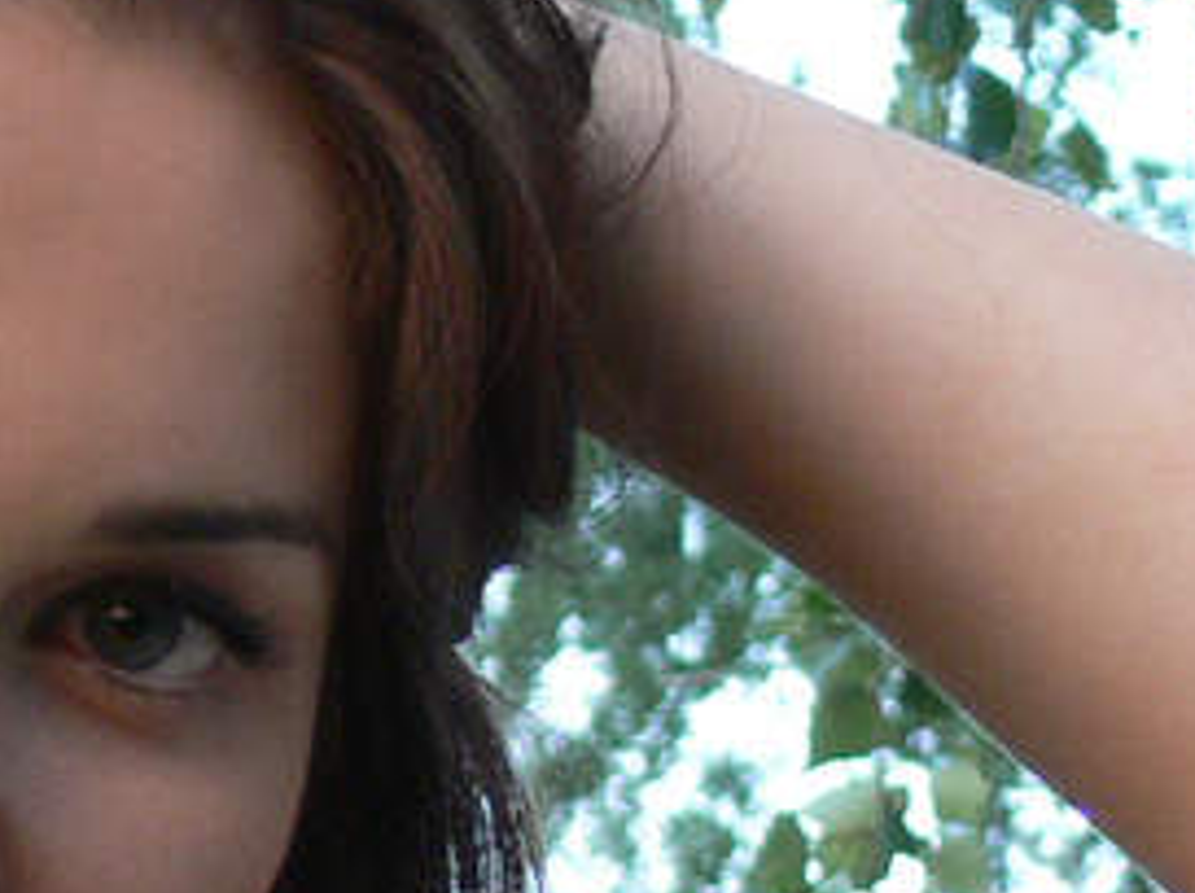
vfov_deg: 6.4
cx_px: -792
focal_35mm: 226
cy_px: 1532
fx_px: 7792
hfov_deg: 8.5
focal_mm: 9.3
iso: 125
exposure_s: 1/30
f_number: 3.2
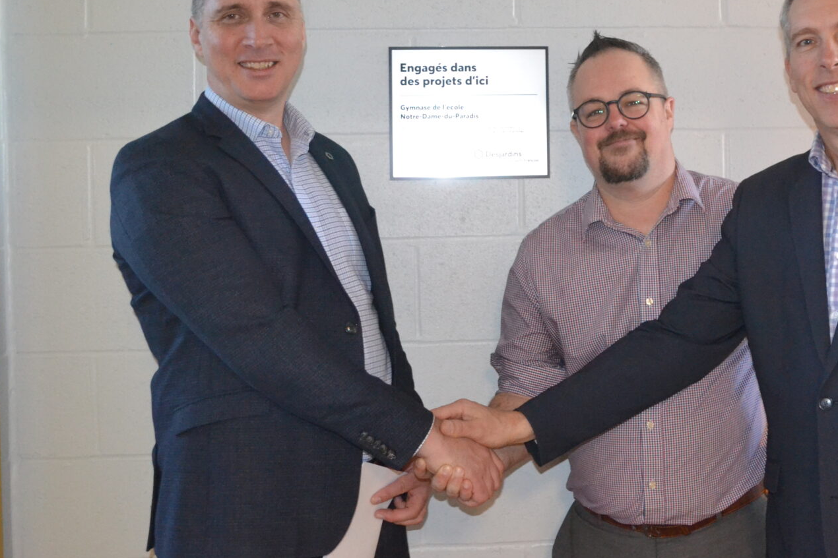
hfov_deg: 38.3
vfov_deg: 26.3
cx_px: 593
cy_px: 155
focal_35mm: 51
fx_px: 1182
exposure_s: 1/60
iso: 2500
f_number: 3.8
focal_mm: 21
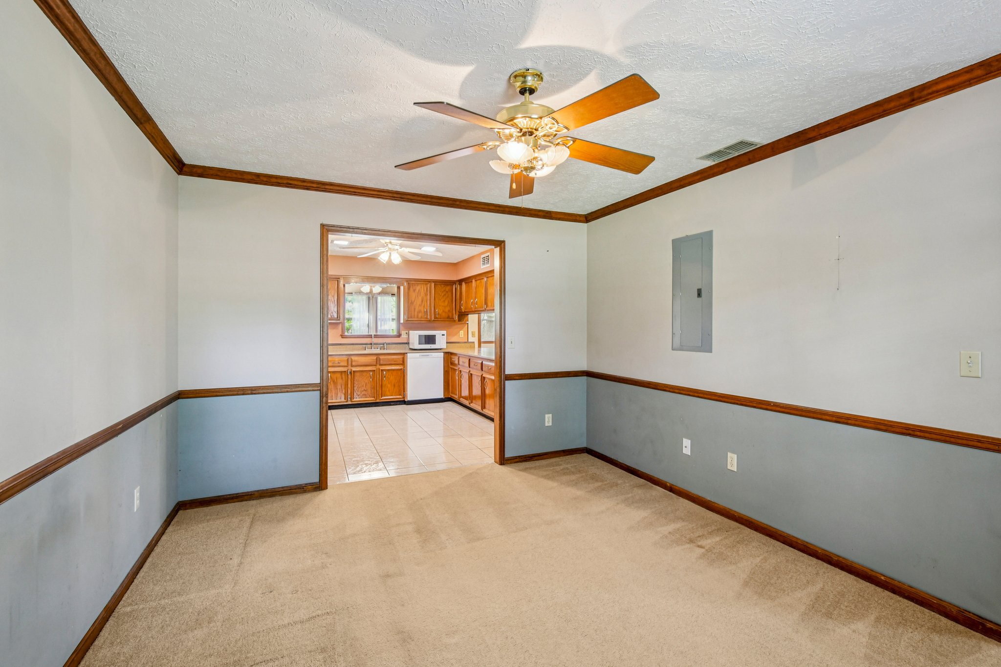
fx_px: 417
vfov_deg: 77.3
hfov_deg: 100.4
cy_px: 334
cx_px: 500
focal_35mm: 15
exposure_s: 1/2
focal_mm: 10
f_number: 8
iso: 400
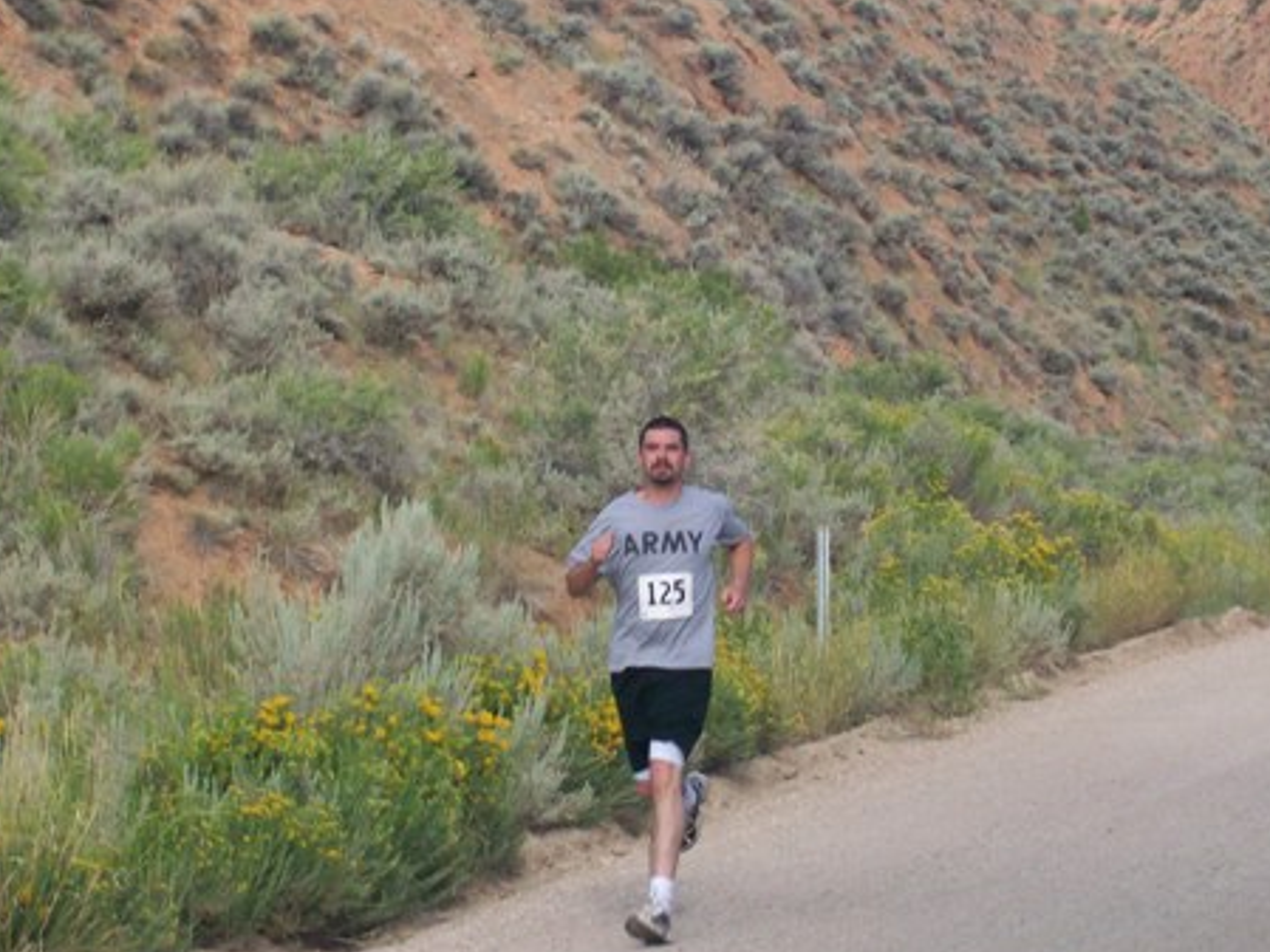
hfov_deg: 12.8
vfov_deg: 9.6
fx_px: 5651
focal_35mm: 154
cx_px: 772
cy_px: 350
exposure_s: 1/213
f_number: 4.8
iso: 80
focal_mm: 18
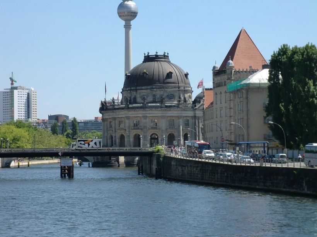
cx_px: 158
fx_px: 962
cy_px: 118
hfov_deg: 18.7
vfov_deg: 14.1
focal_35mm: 105
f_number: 5.6
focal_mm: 18.9
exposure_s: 1/320
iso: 64
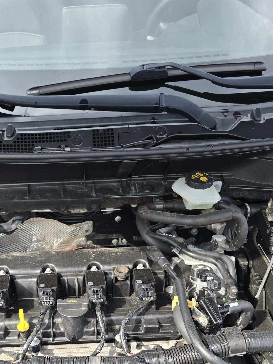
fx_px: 389
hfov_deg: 37.9
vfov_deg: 47.9
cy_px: 281
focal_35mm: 37
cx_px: 75
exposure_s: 1/180
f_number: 1.7
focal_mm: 6.3
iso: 20
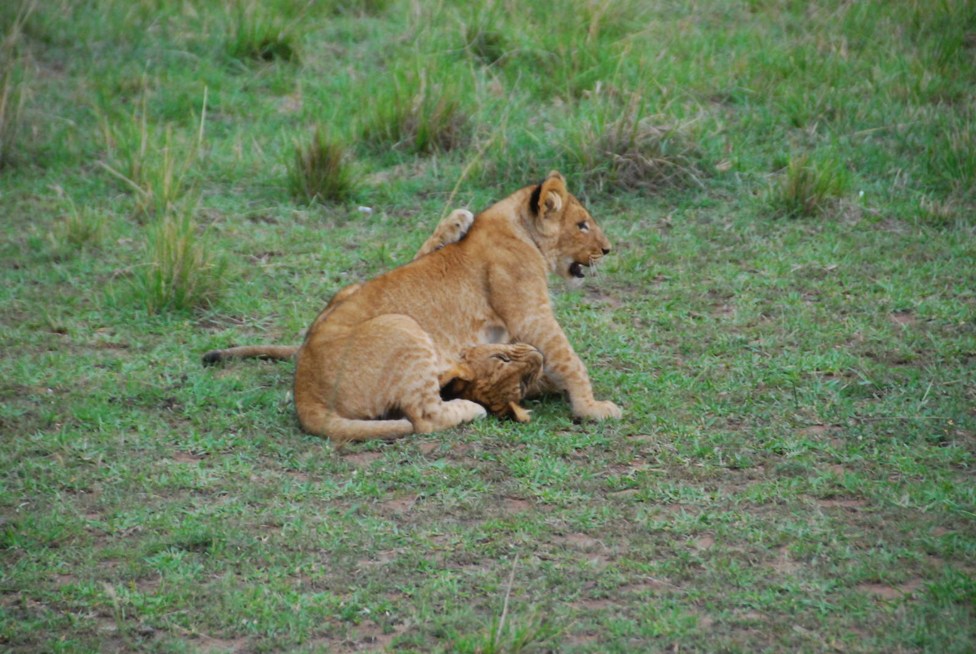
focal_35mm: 255
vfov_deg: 5.4
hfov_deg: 8.1
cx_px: 488
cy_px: 327
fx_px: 6921
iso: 1000
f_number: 5.6
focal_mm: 170
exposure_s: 1/60
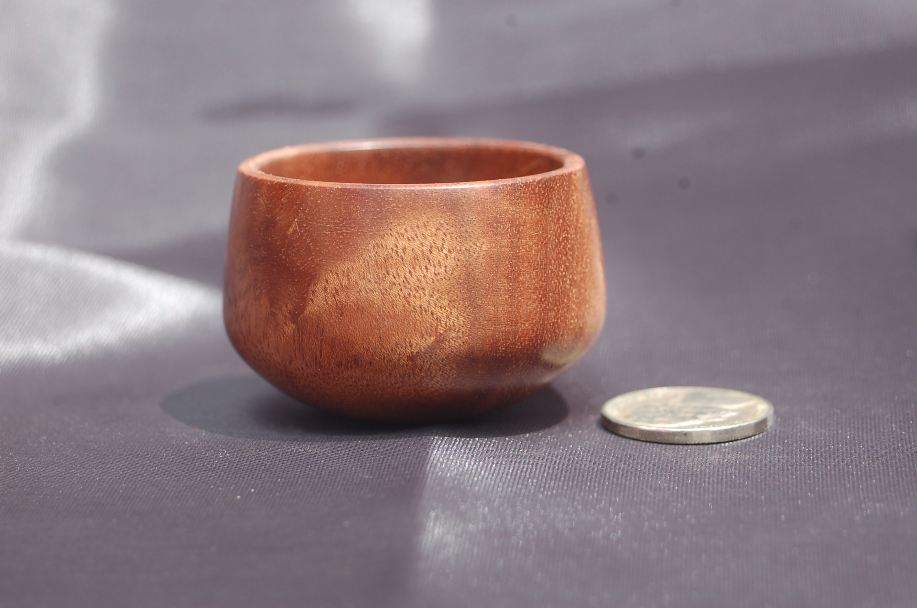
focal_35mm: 120
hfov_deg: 17.1
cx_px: 458
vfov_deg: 11.4
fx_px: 3051
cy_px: 304
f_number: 8
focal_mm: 80
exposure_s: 1/160
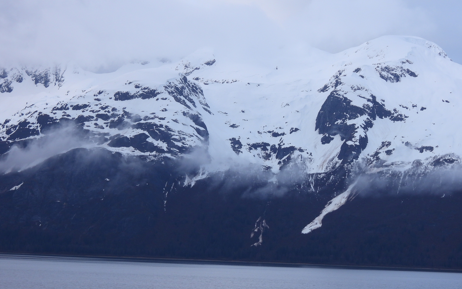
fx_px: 1864
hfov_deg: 14.1
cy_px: 136
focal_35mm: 148
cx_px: 232
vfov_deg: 8.9
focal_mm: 24.1
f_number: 4
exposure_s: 1/640
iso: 100
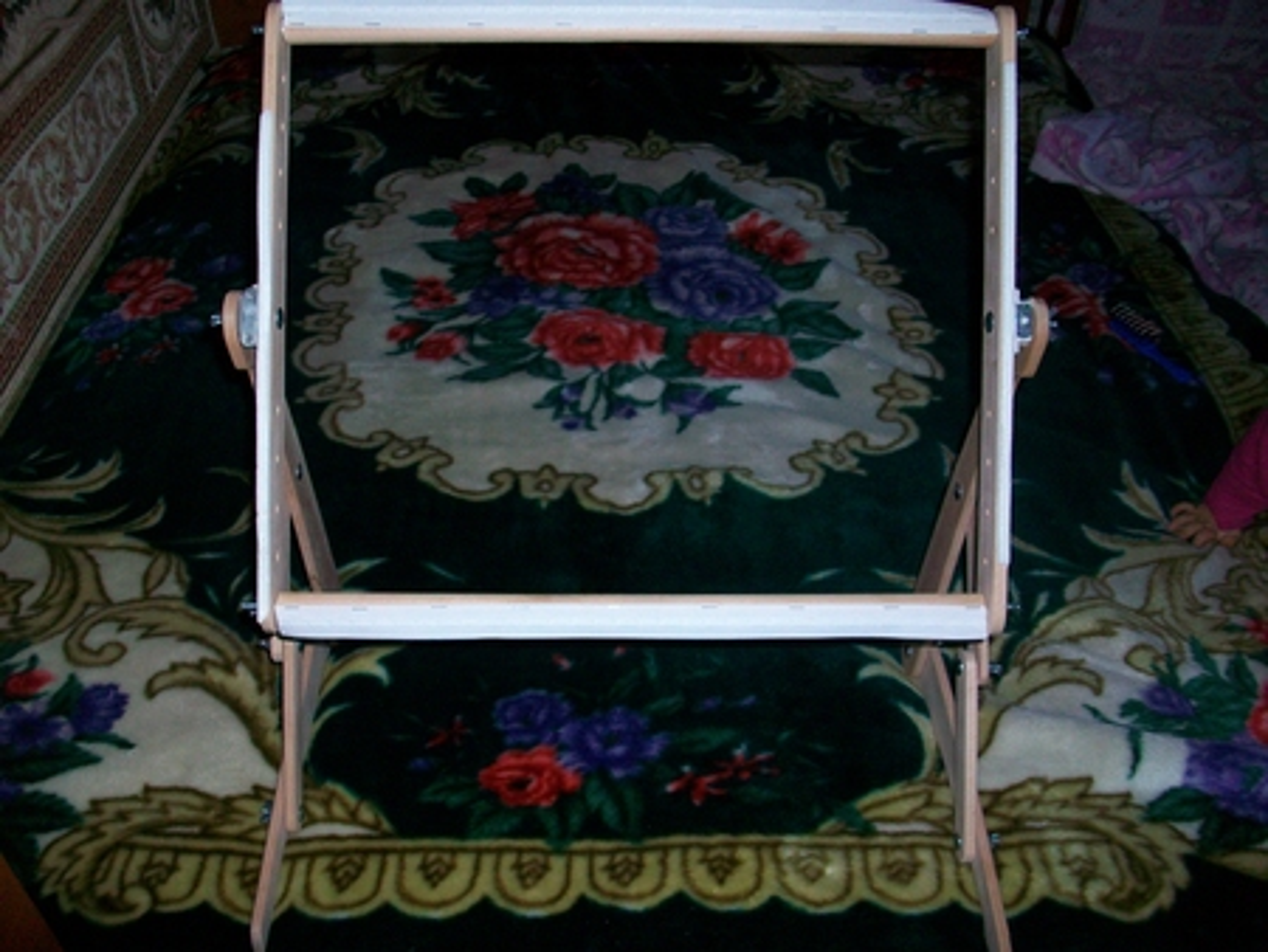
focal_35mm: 32
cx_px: 634
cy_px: 476
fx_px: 1173
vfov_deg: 44.2
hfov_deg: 56.8
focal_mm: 5.7
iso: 120
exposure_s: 1/60
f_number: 2.8
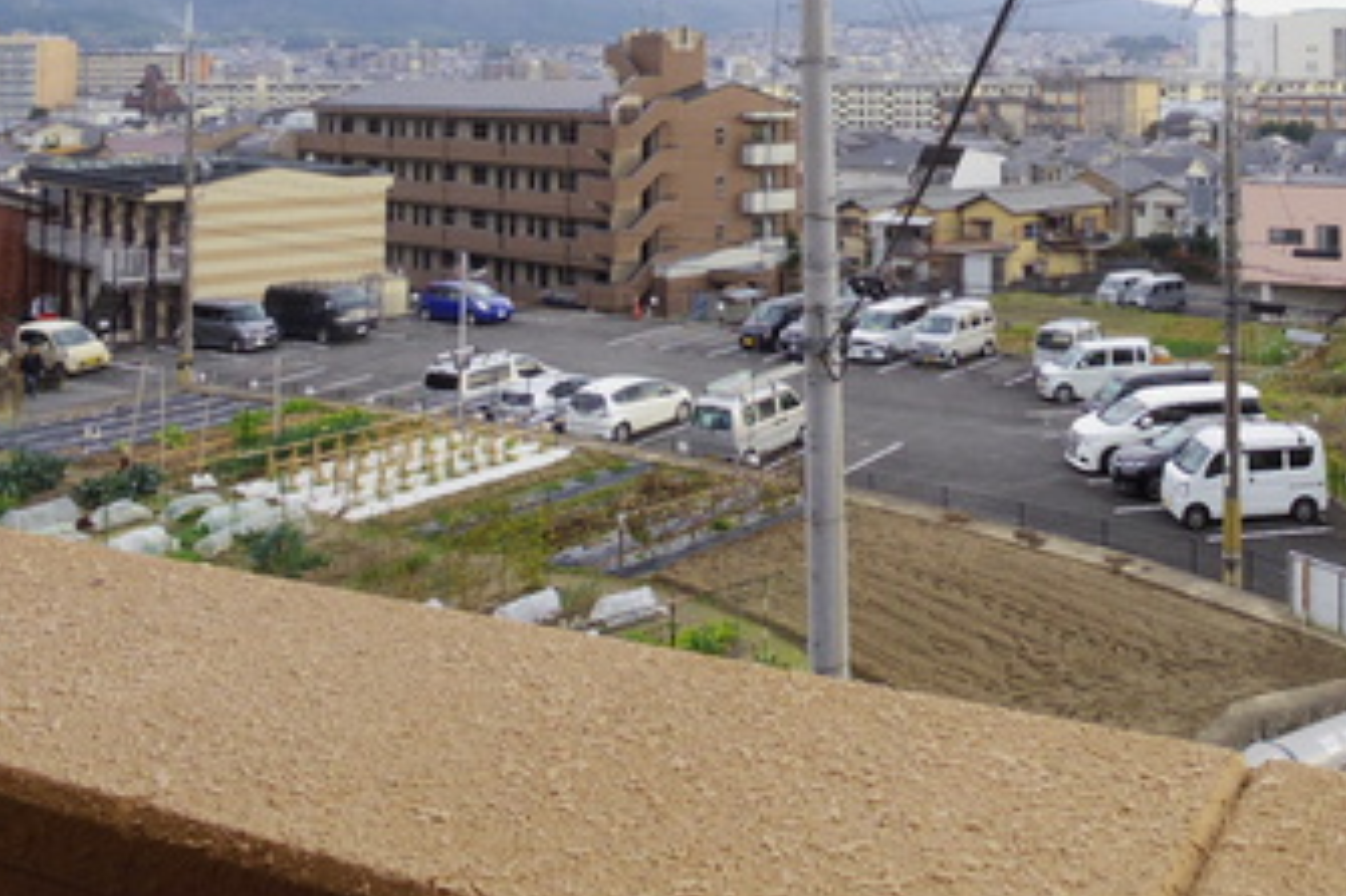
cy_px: -38
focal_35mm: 37
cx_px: 1029
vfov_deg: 32.5
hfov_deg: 49.6
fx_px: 1383
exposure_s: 1/200
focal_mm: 3.8
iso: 200
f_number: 4.5
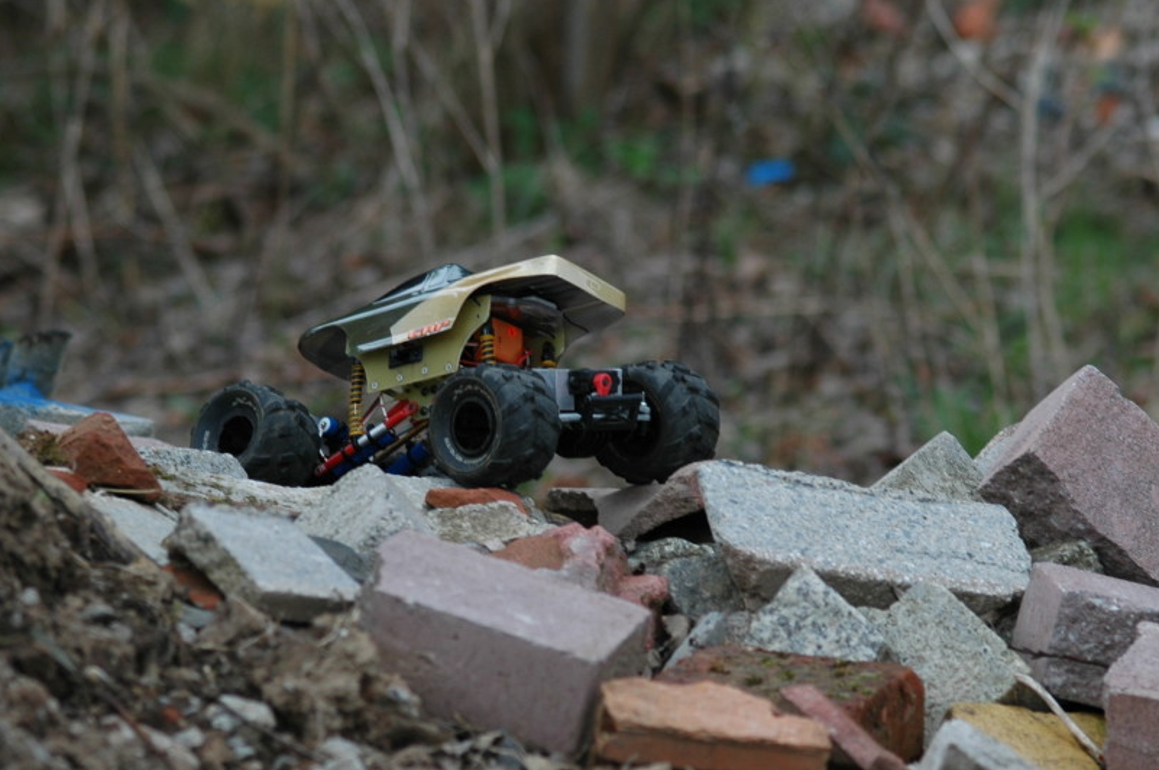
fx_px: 8097
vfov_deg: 5.4
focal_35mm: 252
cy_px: 447
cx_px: 456
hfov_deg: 8.2
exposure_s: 1/250
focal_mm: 105
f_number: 4
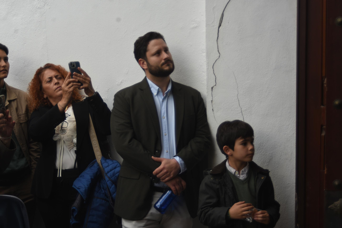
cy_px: 114
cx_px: 171
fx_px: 589
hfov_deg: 32.4
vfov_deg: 21.9
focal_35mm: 62
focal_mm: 62
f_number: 5
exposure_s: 1/160
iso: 180
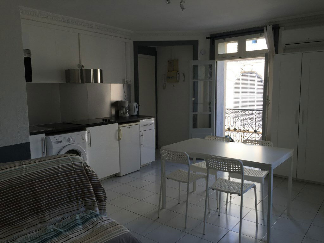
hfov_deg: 61.7
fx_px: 271
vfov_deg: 48.2
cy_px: 122
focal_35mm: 29
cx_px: 162
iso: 32
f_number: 2.2
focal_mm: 4.15
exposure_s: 1/233
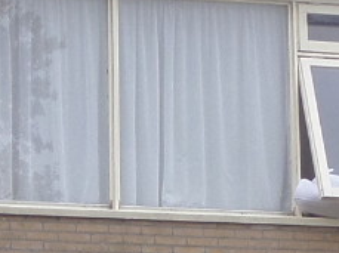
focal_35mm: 168
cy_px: 306
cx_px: -33
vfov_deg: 8.7
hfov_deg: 11.6
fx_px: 1643
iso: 80
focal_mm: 4
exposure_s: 1/180
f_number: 3.2
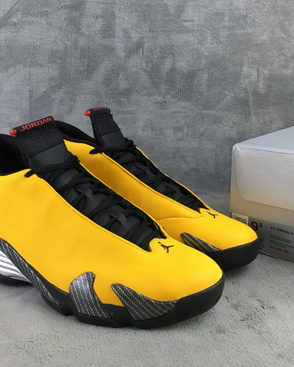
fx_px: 500
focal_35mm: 46
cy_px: 151
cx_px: 121
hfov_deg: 32.7
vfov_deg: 40.2
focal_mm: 4.15
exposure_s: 1/33
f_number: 2.2
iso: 40
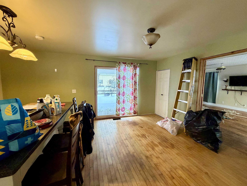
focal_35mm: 14
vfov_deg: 85.7
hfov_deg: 102.1
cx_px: 124
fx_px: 100
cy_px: 93
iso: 400
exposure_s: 1/60
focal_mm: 2.22
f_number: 2.2
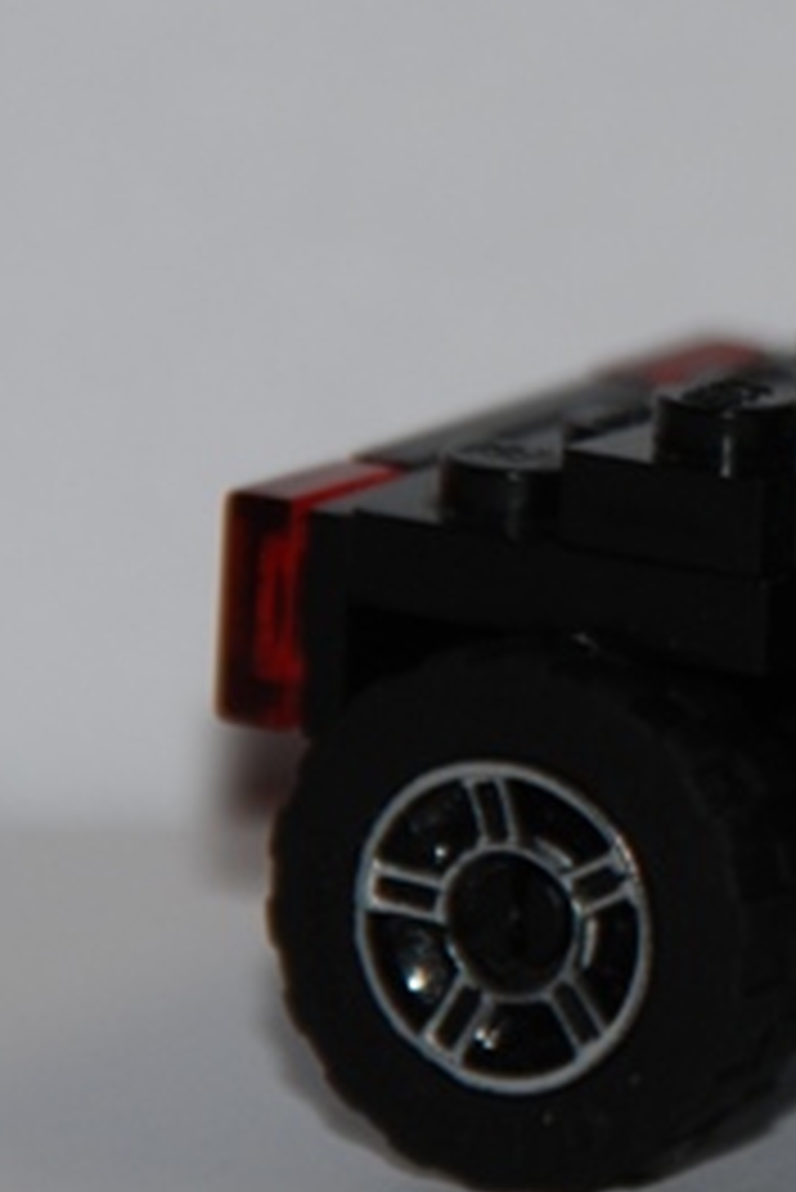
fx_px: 30041
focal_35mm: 907
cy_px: 427
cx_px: 1426
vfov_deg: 2.3
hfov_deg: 1.5
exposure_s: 1/60
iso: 200
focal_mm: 200
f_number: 6.3
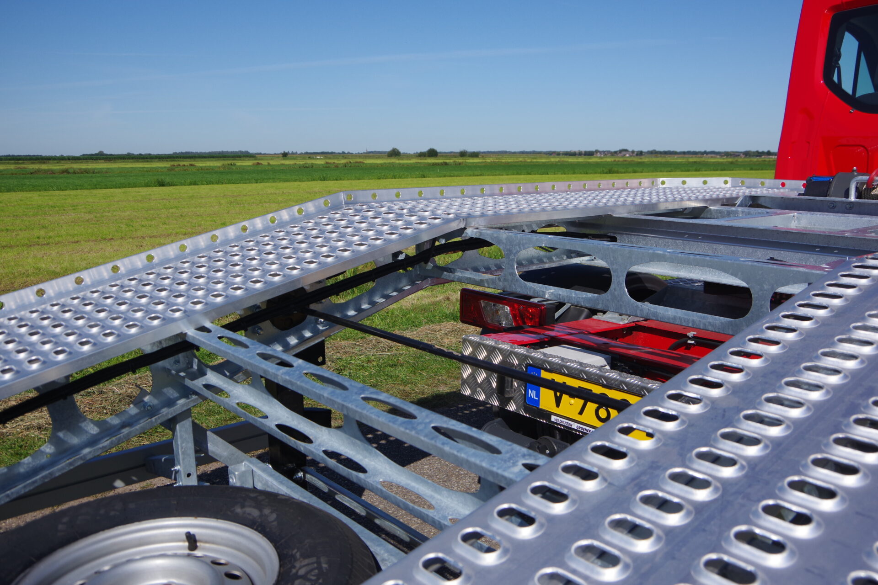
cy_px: 292
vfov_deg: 42.3
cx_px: 439
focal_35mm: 31
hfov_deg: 60.3
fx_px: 756
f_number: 5
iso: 200
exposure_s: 1/1600
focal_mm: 21
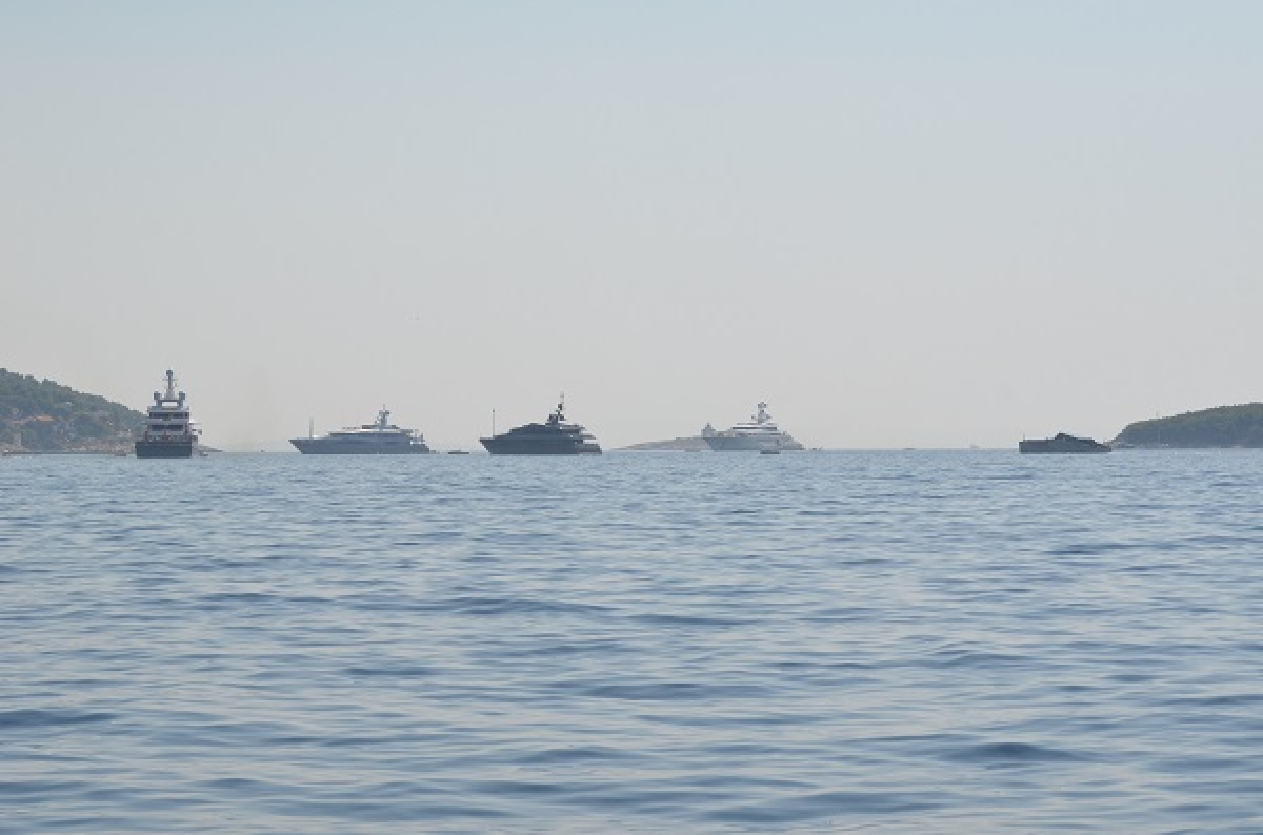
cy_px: 418
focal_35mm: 105
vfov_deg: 13.0
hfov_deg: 19.5
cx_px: 632
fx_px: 3675
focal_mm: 70
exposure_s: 1/5000
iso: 640
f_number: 6.3
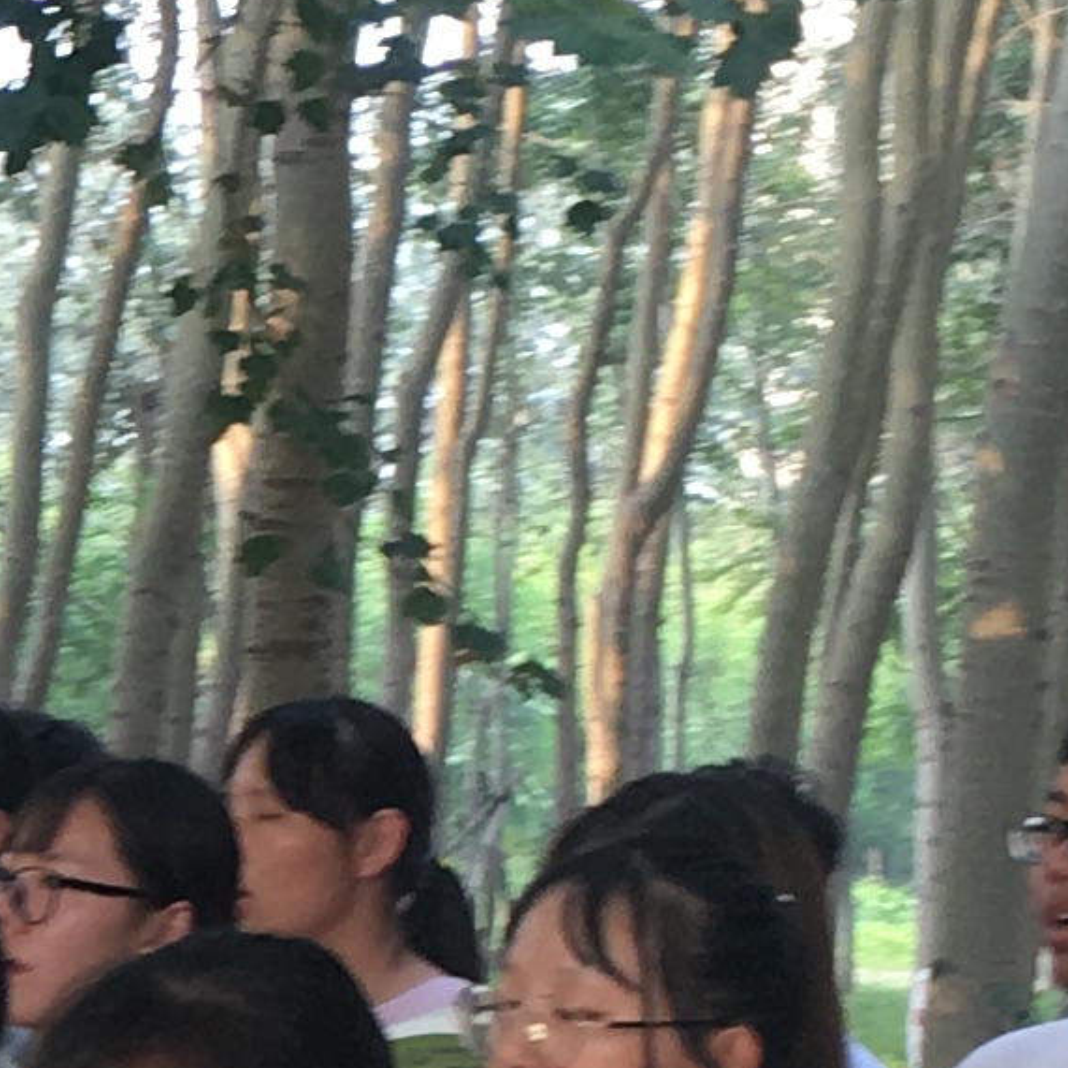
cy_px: 1081
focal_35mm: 181
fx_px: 6318
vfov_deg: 9.6
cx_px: -1277
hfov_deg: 8.9
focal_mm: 4.15
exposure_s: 1/50
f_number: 2.2
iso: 25
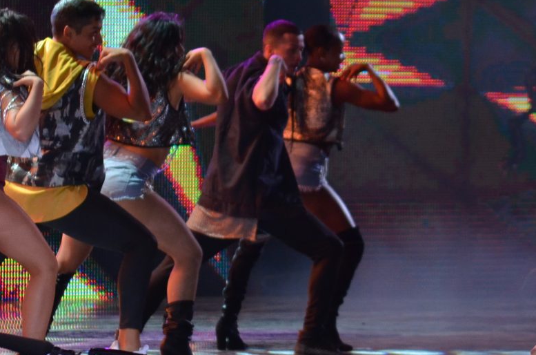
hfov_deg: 5.0
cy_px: 184
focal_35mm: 415
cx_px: 395
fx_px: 6168
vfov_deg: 3.3
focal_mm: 105
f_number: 4.5
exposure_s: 1/125
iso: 800
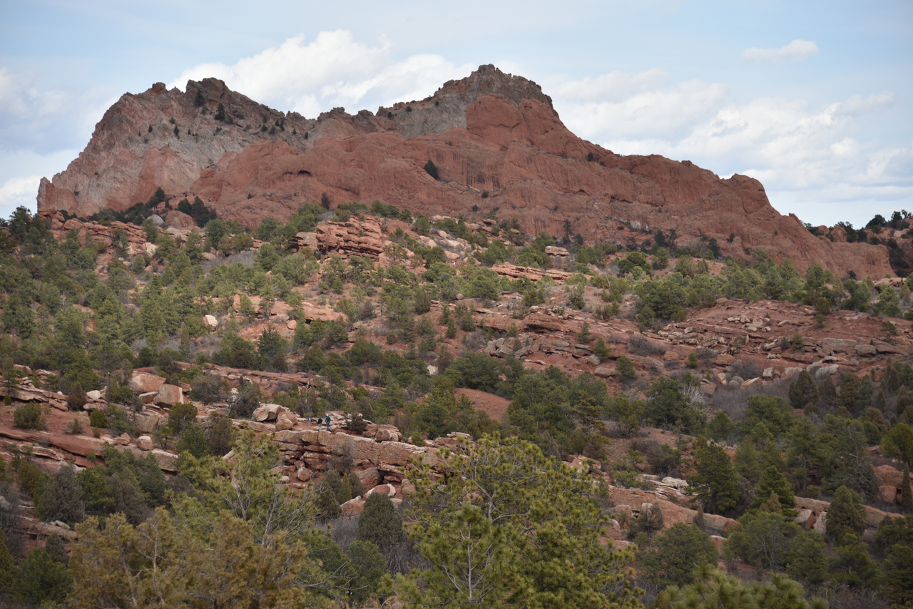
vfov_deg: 8.6
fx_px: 4058
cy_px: 304
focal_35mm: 160
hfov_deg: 12.8
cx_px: 456
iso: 100
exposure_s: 1/320
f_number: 6.3
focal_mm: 160
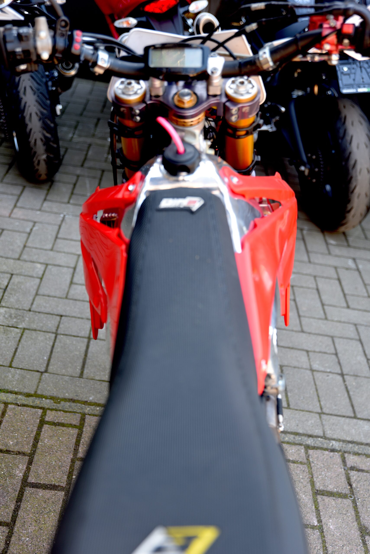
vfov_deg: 42.7
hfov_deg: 29.3
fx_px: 708
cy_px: 277
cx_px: 185
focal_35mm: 46
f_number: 2.8
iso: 100
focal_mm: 46
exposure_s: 1/60
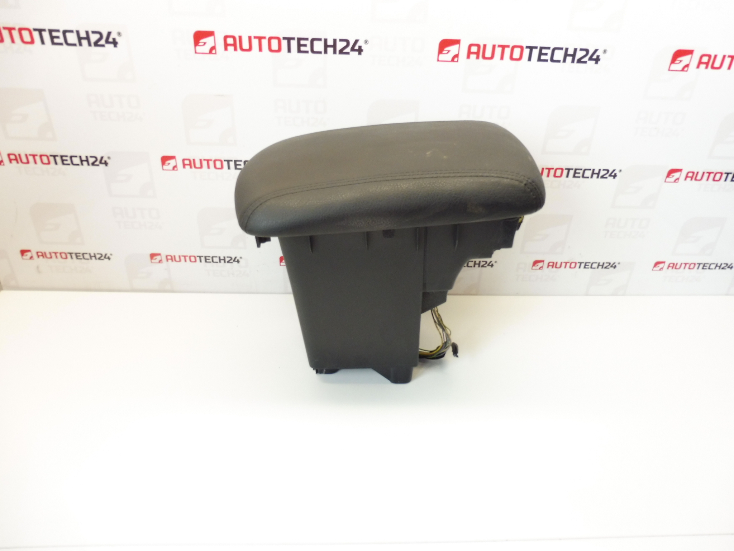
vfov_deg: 56.8
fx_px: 509
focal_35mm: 24
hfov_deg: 71.6
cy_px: 276
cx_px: 367
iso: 200
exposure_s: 1/60
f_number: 3.5
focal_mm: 4.3
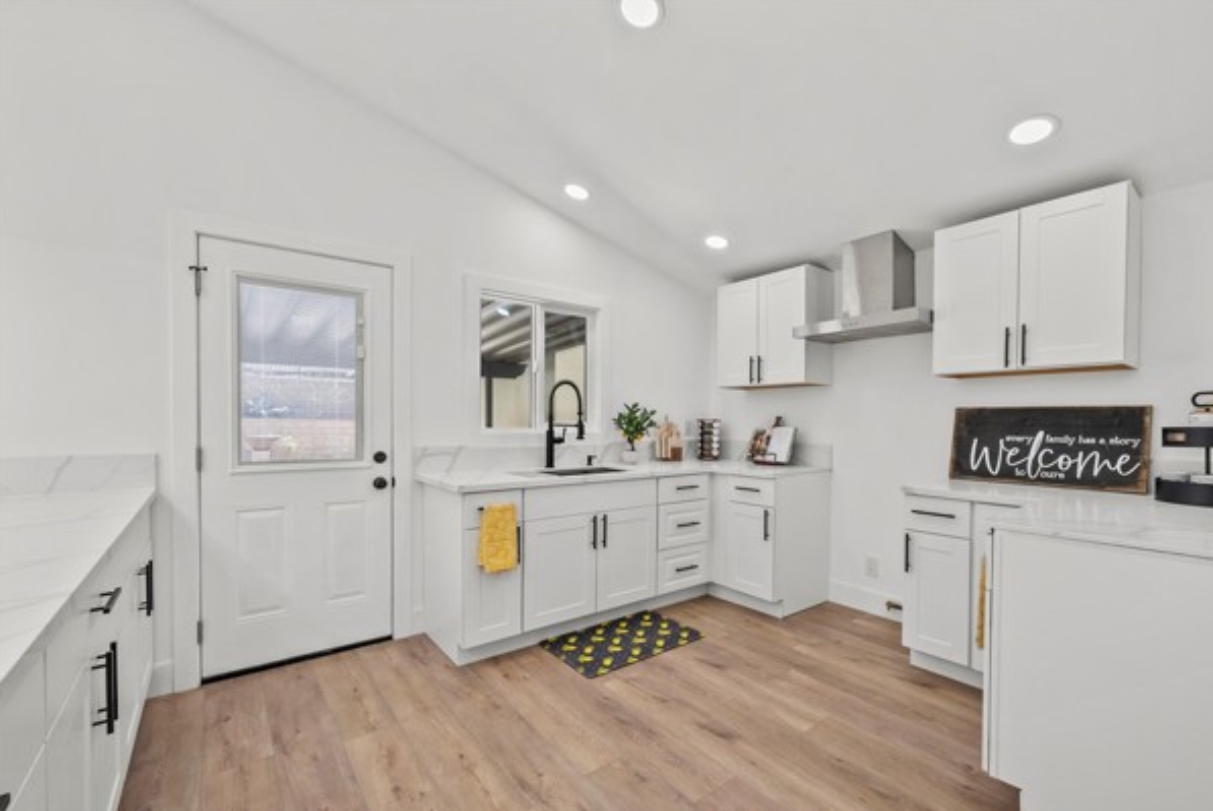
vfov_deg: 77.3
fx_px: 506
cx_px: 642
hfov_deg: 100.2
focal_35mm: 15
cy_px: 430
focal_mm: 14
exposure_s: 1/8
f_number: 9
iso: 500
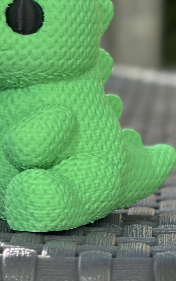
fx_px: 1918
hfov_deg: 5.2
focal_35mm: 250
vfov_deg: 8.4
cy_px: 94
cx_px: 12
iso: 32
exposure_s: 1/365
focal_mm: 9
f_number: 2.8
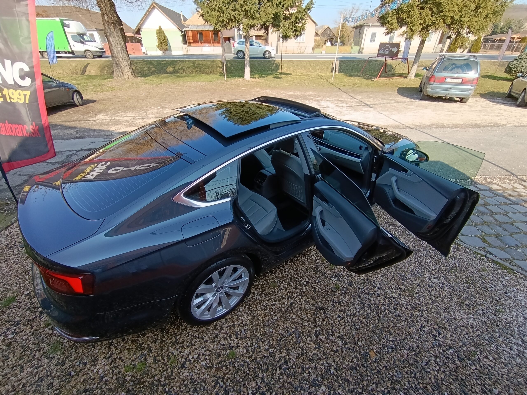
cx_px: 264
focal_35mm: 16
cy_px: 198
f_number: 2.2
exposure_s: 1/237
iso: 50
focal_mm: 1.65
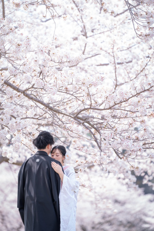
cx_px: 77
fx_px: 1039
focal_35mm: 162
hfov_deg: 8.5
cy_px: 116
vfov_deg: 12.7
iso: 50
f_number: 2.8
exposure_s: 1/250
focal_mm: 162
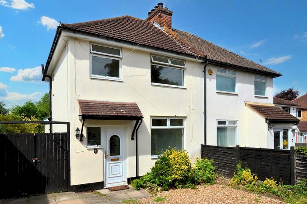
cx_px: 154
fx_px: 192
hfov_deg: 77.4
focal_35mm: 22
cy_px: 102
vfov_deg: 56.0
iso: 250
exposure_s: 1/500
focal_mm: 15
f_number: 11
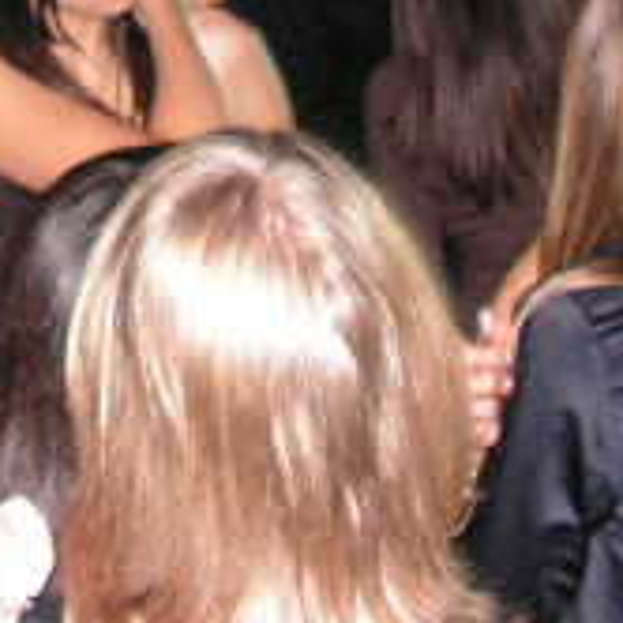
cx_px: 26
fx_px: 2505
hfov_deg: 14.0
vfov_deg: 13.8
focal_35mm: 123
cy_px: -124
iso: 200
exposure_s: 1/40
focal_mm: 6
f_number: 3.2
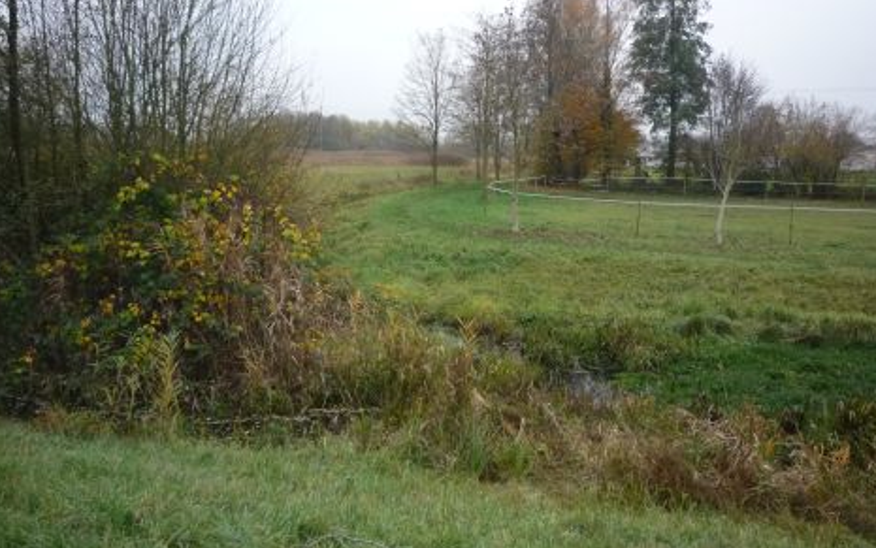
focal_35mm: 35
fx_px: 836
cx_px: 443
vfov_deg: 36.2
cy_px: 230
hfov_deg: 55.3
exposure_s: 1/250
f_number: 4
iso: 250
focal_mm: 5.2
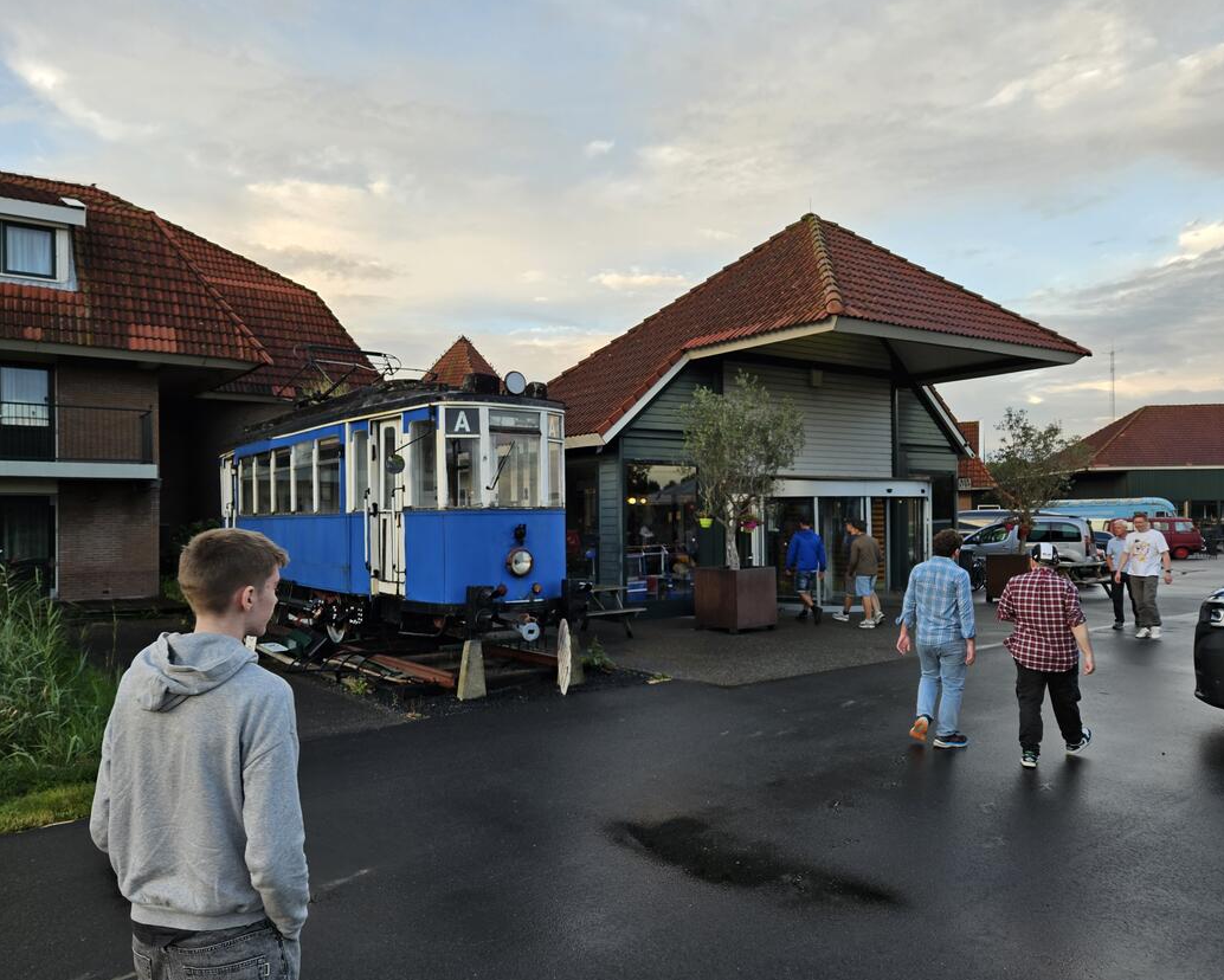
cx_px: 586
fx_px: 906
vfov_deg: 56.8
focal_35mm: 25
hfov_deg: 68.0
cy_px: 505
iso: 25
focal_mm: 5.4
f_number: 1.8
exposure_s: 1/101
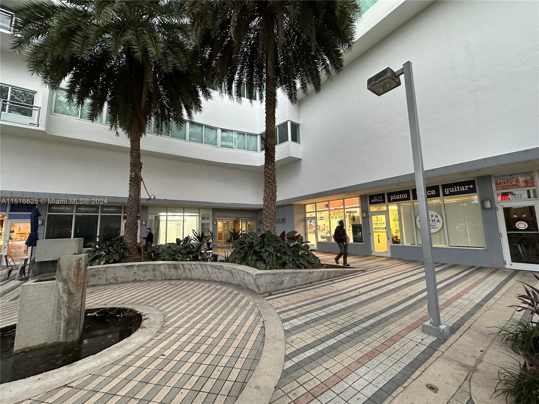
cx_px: 270
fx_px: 218
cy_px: 202
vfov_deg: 85.7
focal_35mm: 14
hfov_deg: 102.1
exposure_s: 1/60
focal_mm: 2.22
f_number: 2.2
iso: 250
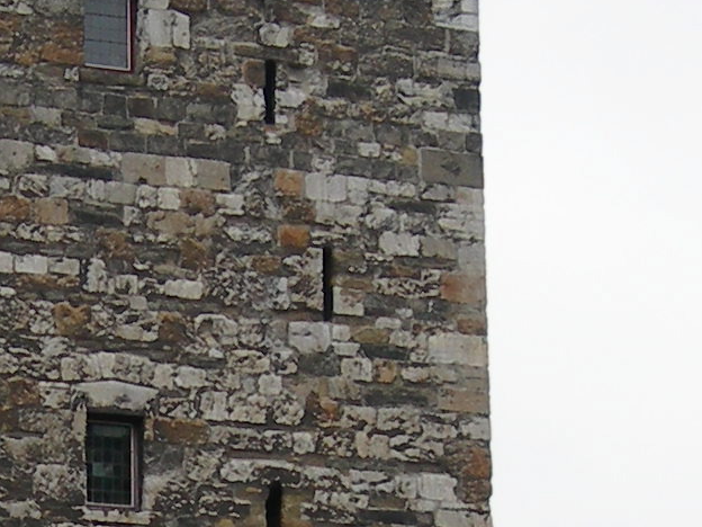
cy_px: 572
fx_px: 3792
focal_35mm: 187
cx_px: -55
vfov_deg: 7.9
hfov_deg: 10.5
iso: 50
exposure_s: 1/207
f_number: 2.8
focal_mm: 7.8
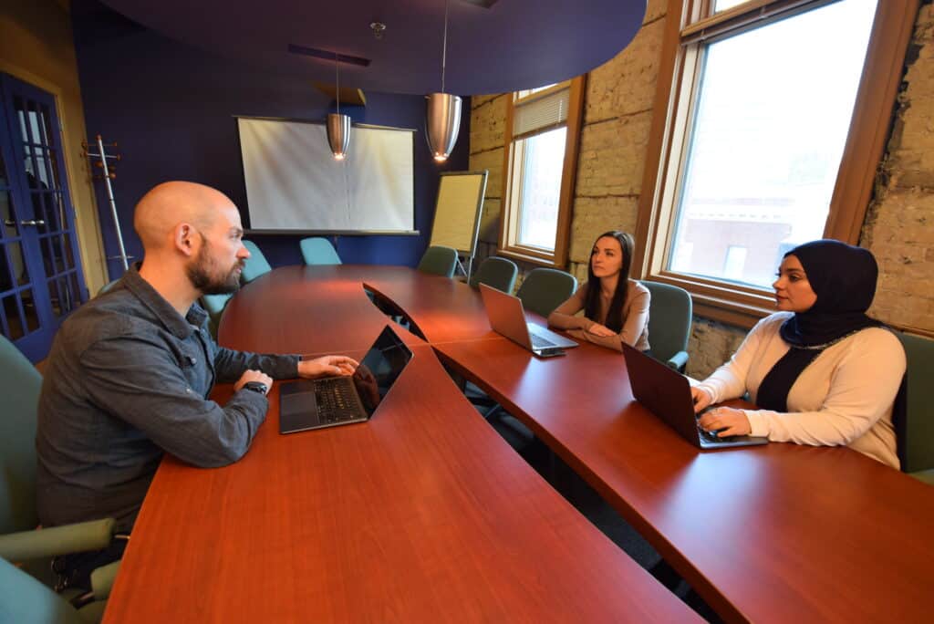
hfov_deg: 100.4
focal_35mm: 15
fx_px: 389
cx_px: 467
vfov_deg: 77.4
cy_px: 312
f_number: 4.5
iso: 800
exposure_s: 1/80
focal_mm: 10
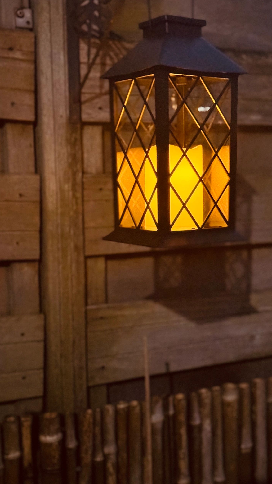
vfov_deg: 39.2
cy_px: 243
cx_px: 179
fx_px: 680
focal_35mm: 53
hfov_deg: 22.5
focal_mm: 6.76
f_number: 1.78
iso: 6400
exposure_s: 1/15
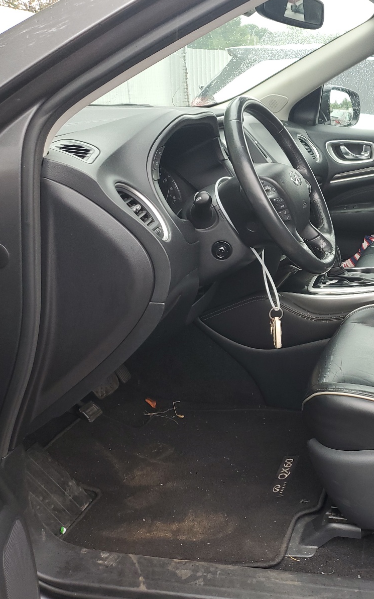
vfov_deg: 52.7
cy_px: 298
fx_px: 603
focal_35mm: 37
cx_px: 380
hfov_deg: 31.6
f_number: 1.5
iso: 59
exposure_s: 1/120
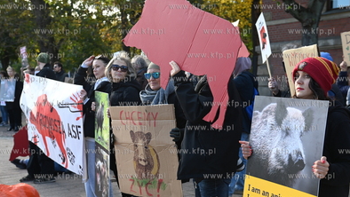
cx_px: 173
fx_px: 474
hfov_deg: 40.6
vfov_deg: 23.5
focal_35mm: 51
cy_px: 115
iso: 400
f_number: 4.5
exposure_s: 1/400
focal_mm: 48
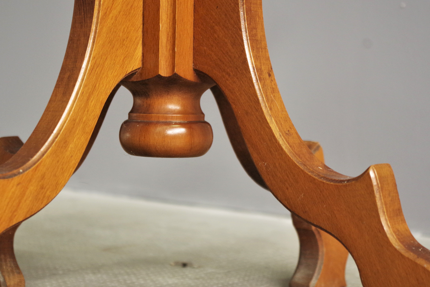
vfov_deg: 15.0
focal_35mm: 91
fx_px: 1087
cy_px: 163
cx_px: 194
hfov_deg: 22.4
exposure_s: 1/30
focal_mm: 47.5
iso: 800
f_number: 5.6
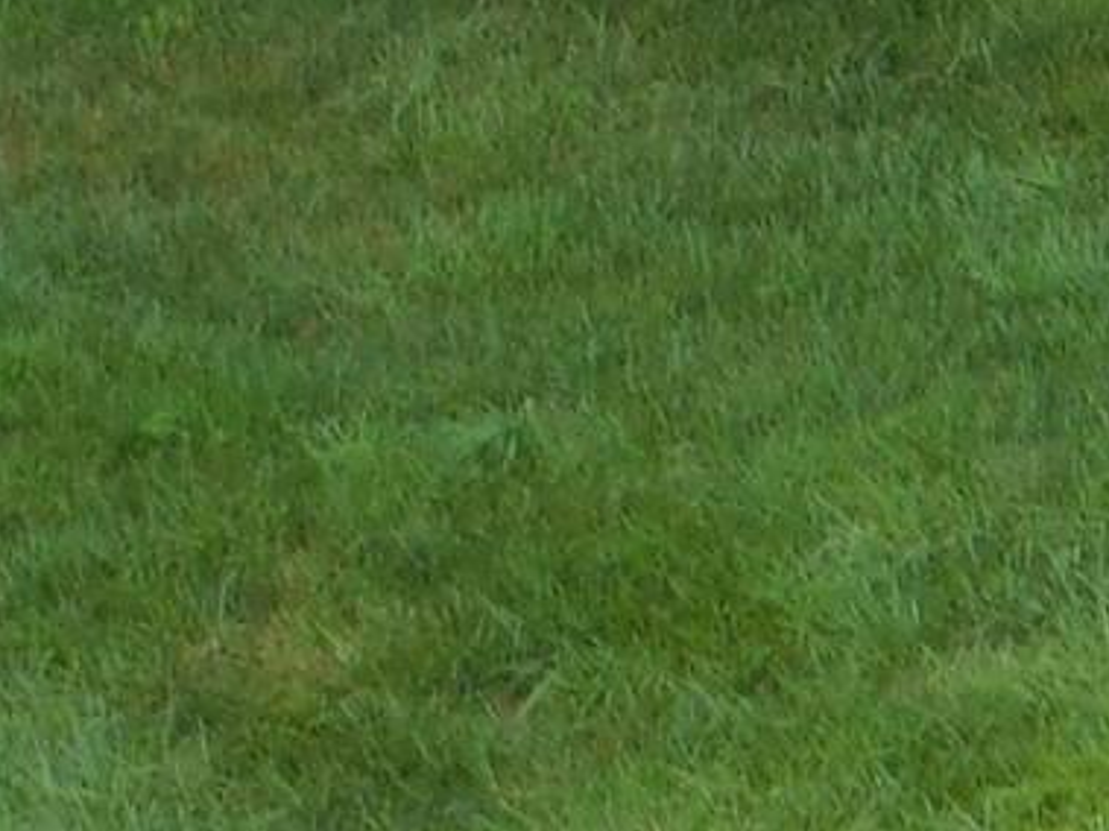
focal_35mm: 1254
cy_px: -1132
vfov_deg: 1.2
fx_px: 40162
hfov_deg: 1.6
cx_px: 925
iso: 125
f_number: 5.6
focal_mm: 41.3
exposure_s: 1/160
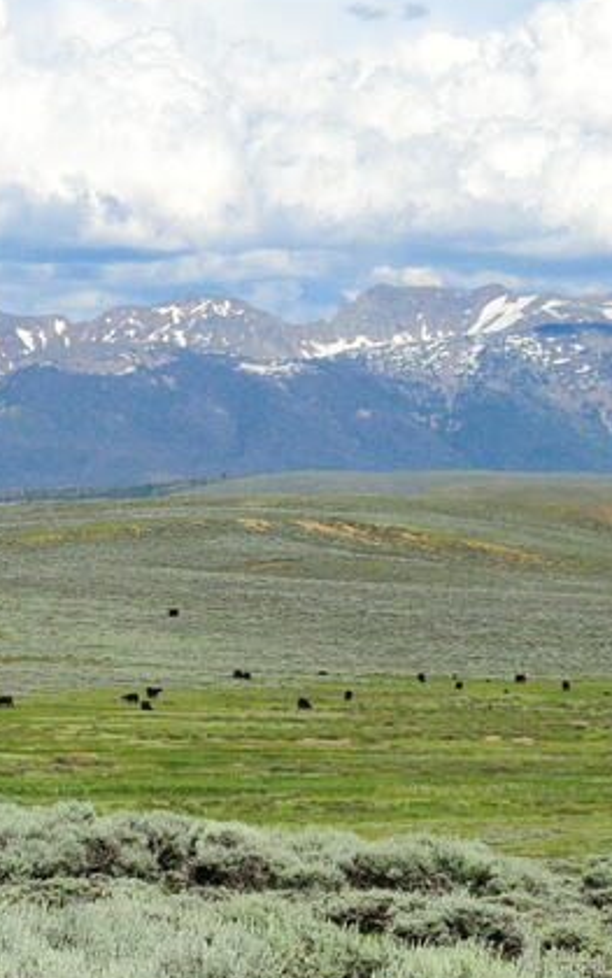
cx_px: -584
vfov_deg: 9.0
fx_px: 6209
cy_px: 700
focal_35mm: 233
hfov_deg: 5.5
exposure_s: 1/3200
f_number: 10
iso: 800
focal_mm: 48
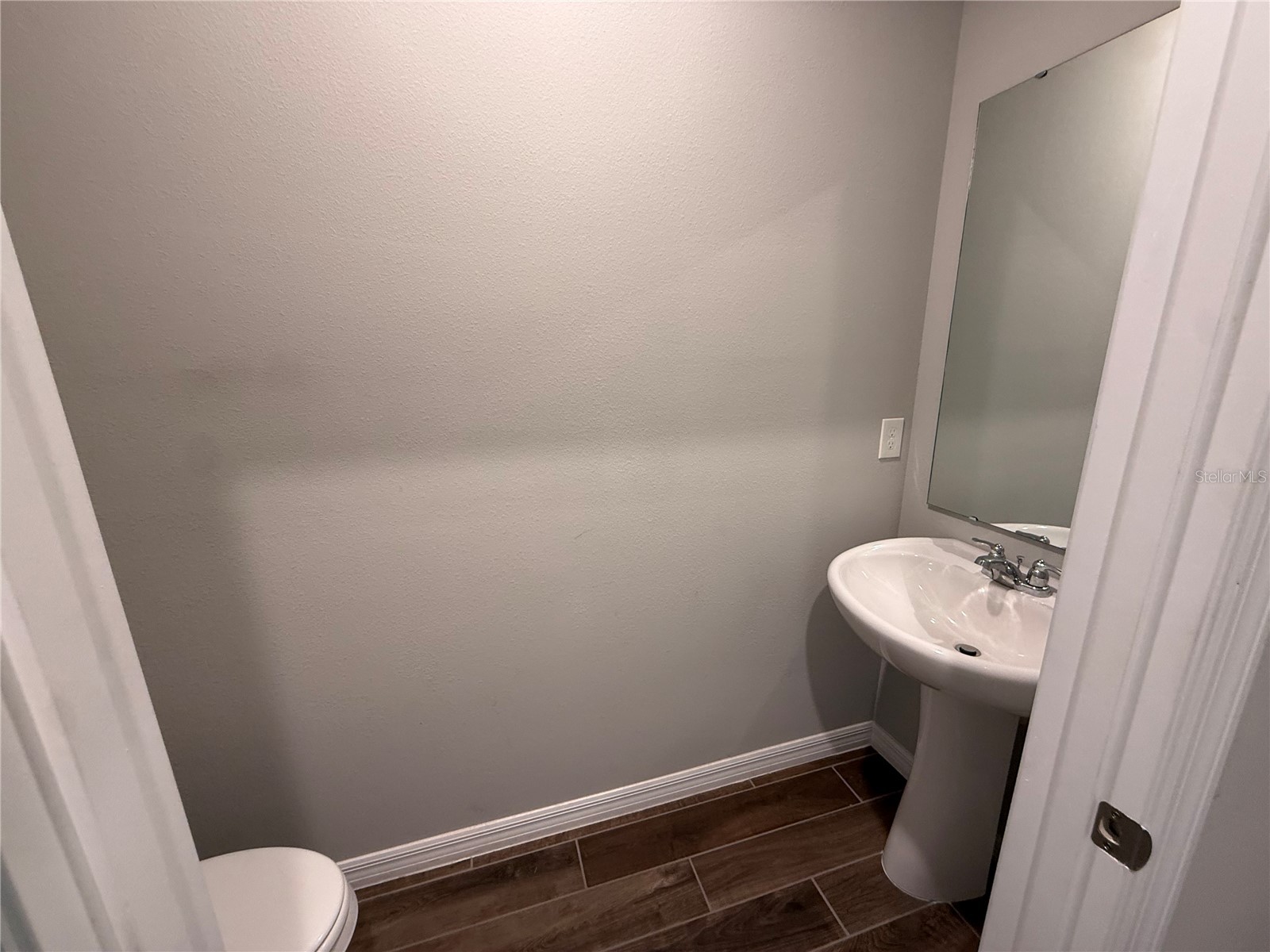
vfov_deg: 85.7
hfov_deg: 102.1
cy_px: 476
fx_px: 514
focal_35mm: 14
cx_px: 635
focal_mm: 2.22
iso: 200
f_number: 2.2
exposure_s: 1/60
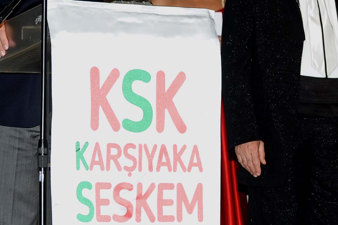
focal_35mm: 266
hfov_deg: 7.7
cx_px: 445
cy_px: 64
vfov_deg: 5.2
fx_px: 2496
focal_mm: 80
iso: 250
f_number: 4
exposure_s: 1/250
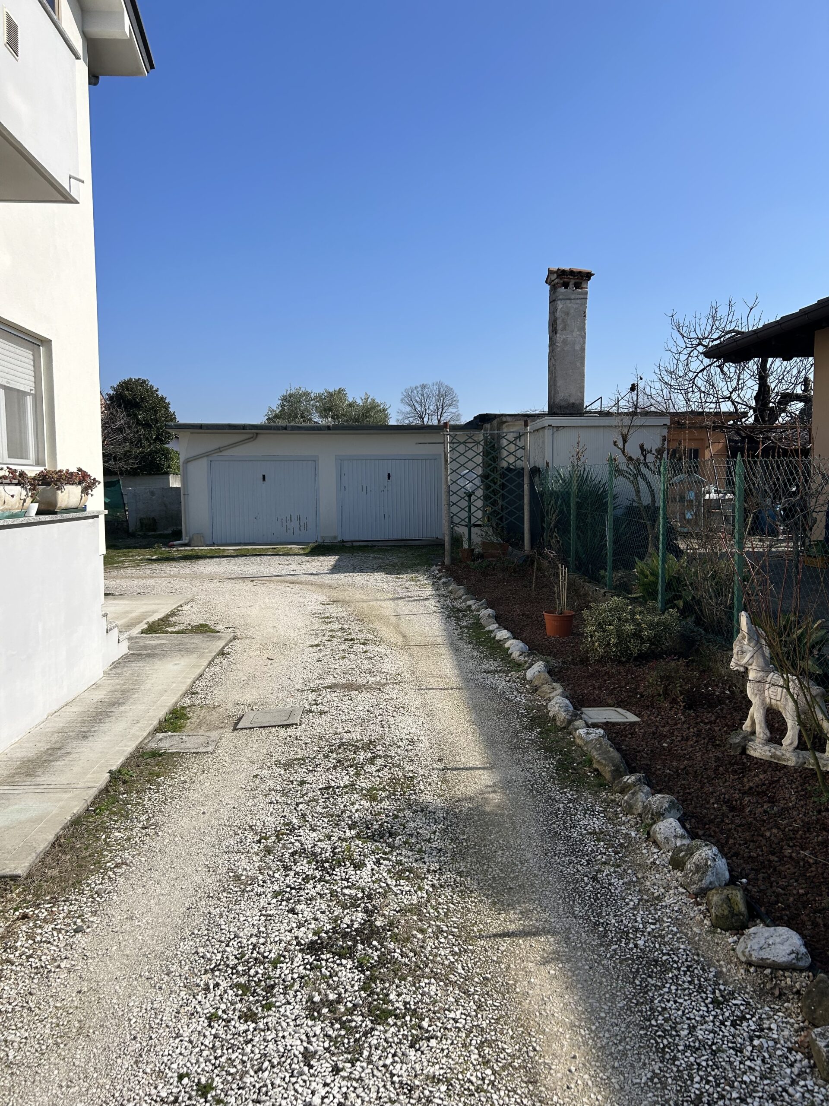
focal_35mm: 26
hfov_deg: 53.1
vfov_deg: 67.3
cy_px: 553
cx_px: 414
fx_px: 830
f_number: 1.5
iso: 50
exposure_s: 1/5319
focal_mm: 5.7
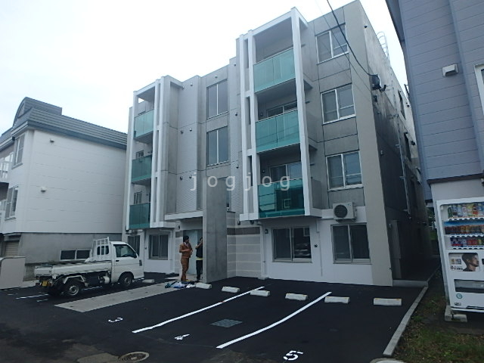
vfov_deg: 63.4
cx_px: 242
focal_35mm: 21
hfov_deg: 79.0
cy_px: 182
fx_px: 294
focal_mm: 3.7
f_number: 3.5
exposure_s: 1/640
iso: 125
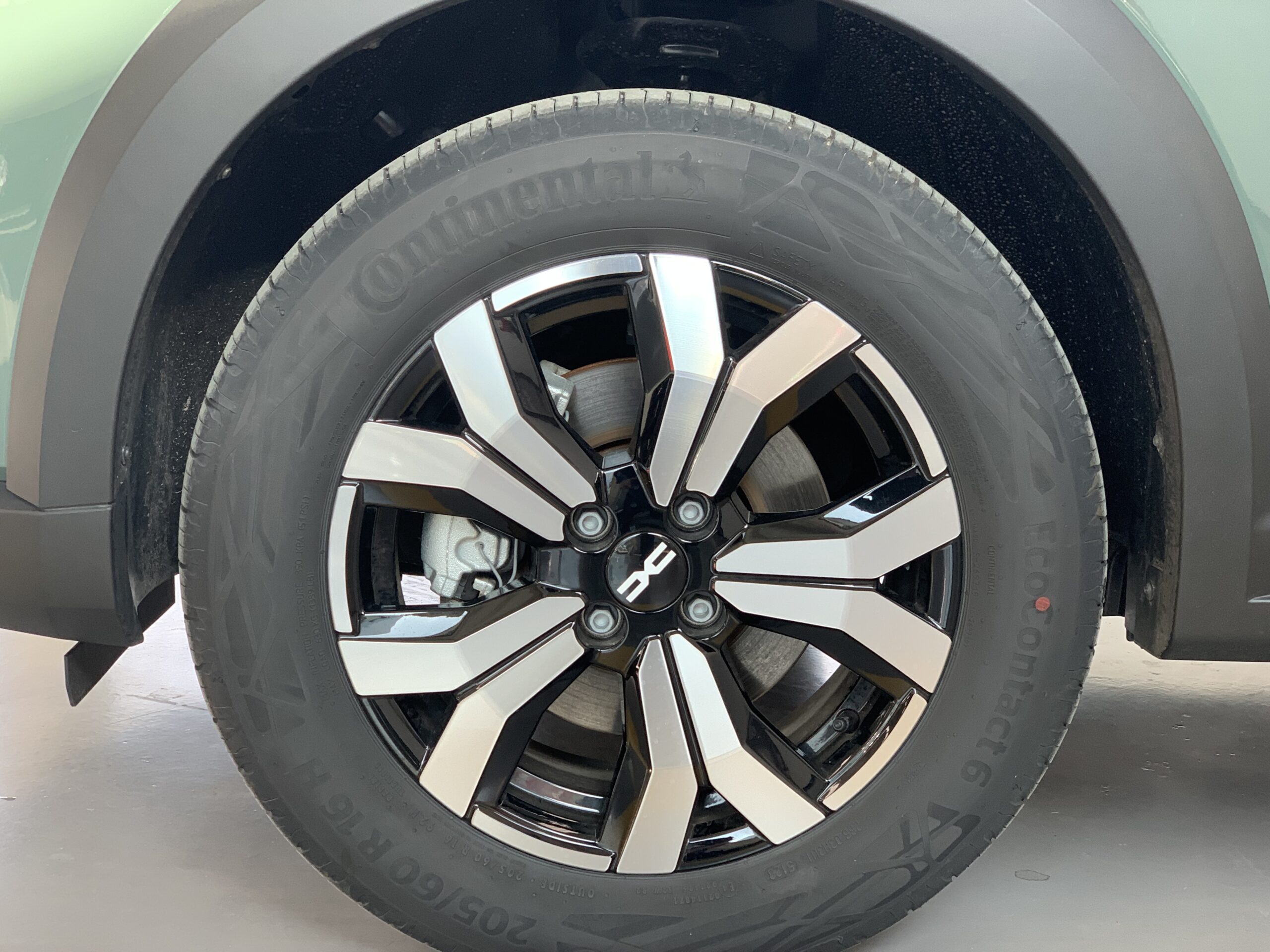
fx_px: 1908
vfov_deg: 28.0
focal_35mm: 52
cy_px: 476
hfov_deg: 36.8
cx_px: 635
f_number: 2.4
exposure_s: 1/122
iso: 80
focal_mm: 6
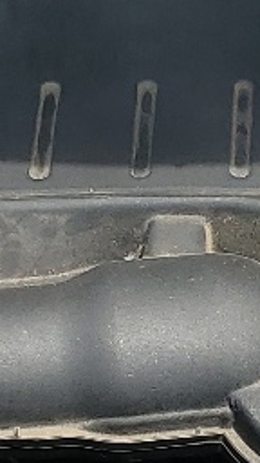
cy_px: 150
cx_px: 370
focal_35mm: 177
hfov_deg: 6.8
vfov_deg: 12.1
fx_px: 2169
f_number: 1.5
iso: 50
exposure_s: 1/2000
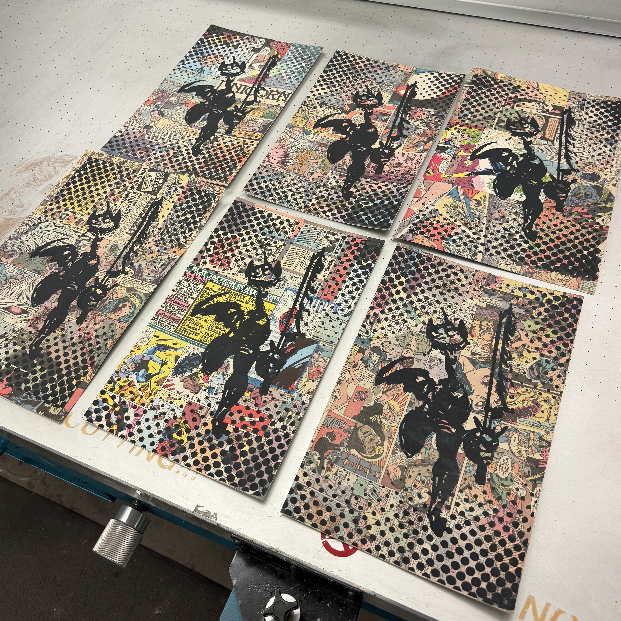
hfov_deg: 54.0
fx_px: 609
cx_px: 297
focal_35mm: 30
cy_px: 265
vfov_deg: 53.8
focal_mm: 6.86
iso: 125
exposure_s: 1/120
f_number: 1.78
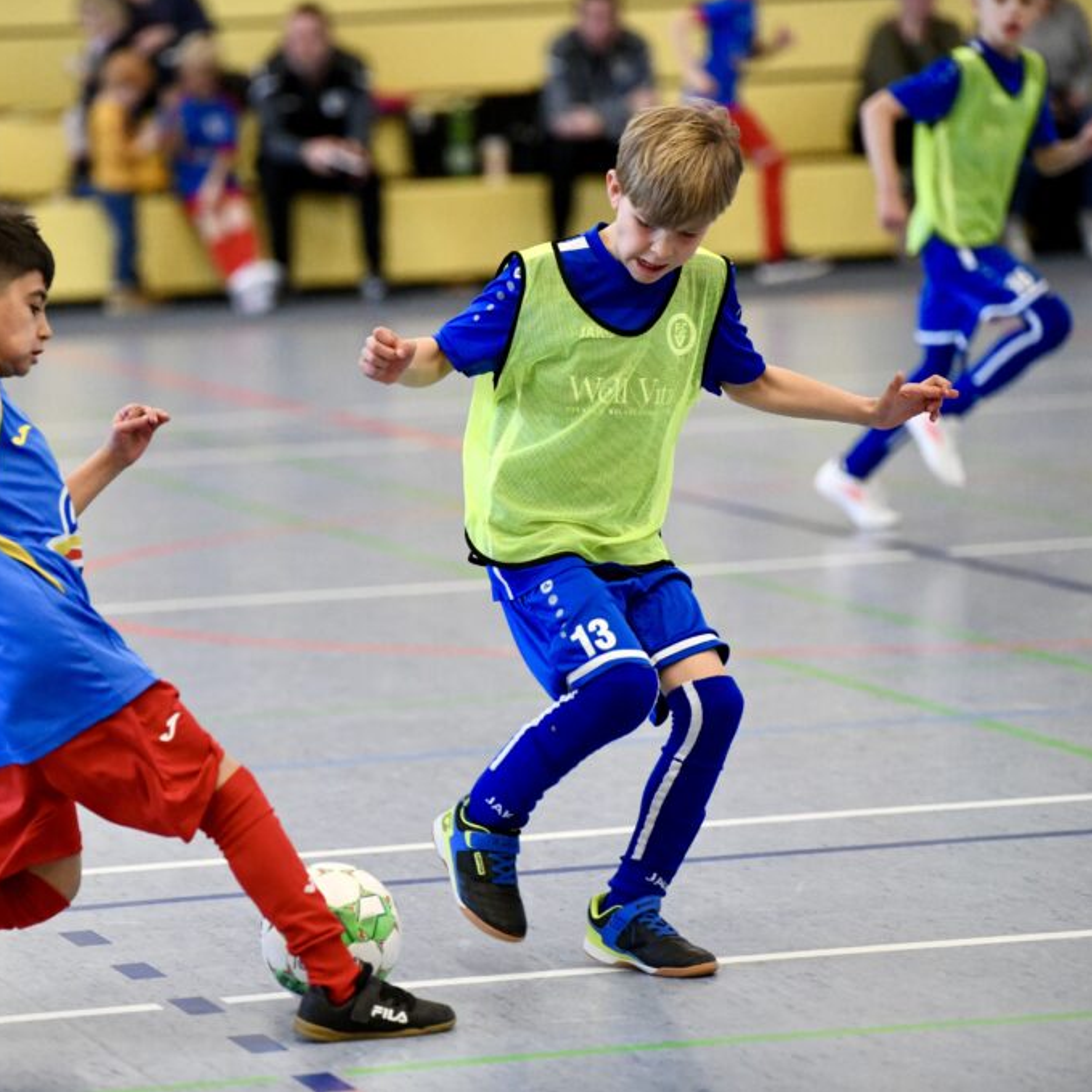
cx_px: 380
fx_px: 6638
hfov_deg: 9.4
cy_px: 544
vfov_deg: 9.4
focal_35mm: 186
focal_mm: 145
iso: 8000
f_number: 2.8
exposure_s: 1/1600
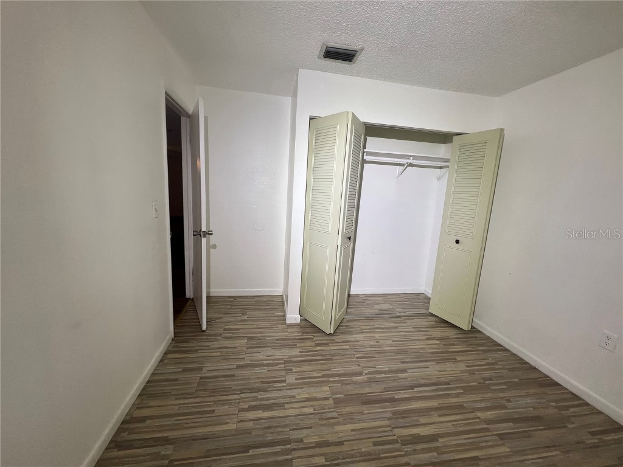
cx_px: 312
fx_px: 234
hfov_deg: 106.2
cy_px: 234
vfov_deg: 89.9
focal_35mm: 13
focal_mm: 1.57
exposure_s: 1/99
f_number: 1.8
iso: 40
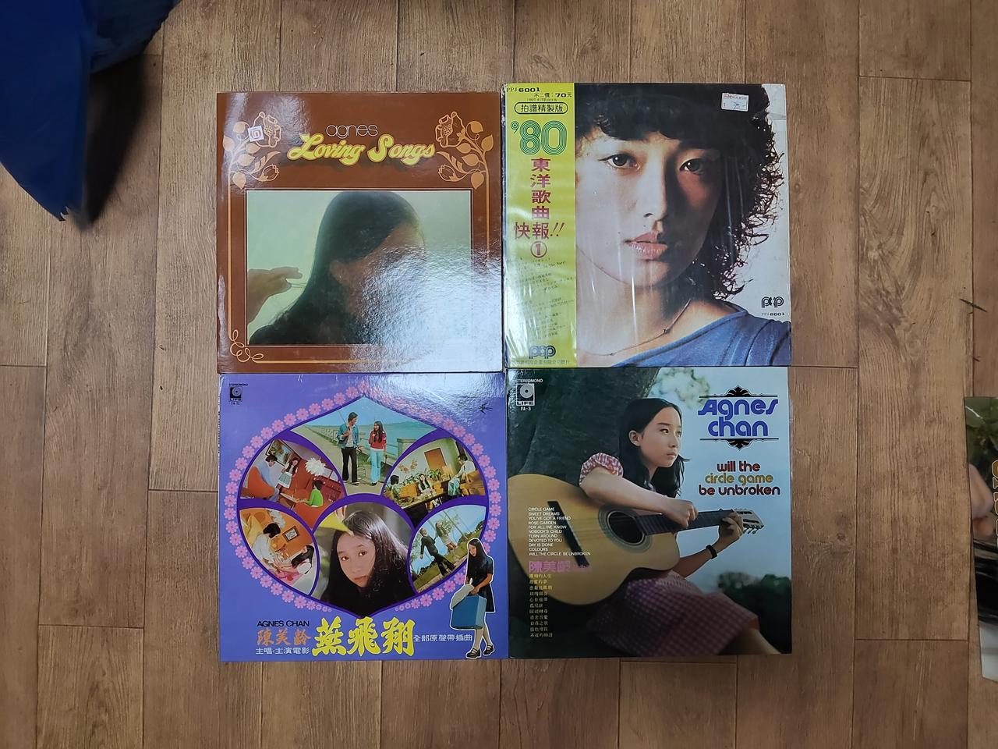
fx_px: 750
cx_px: 499
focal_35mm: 26
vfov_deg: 53.1
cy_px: 374
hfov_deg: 67.3
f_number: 1.8
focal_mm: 3.98
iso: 250
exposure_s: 1/101
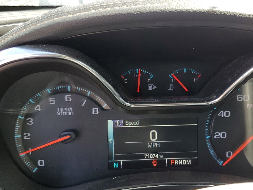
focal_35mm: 40
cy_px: 113
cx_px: 163
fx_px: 292
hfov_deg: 46.2
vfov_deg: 35.8
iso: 50
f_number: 1.5
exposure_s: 1/217
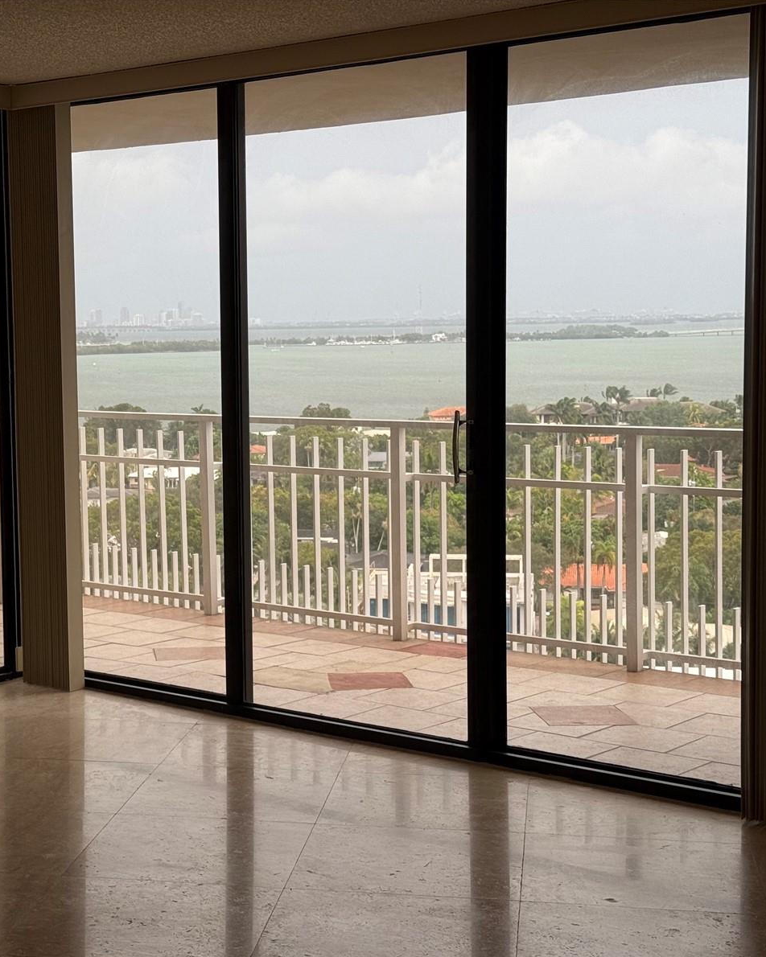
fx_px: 1785
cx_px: 178
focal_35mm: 63
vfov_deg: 30.0
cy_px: 481
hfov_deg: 23.9
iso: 64
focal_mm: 6.76
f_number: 1.78
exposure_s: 1/309
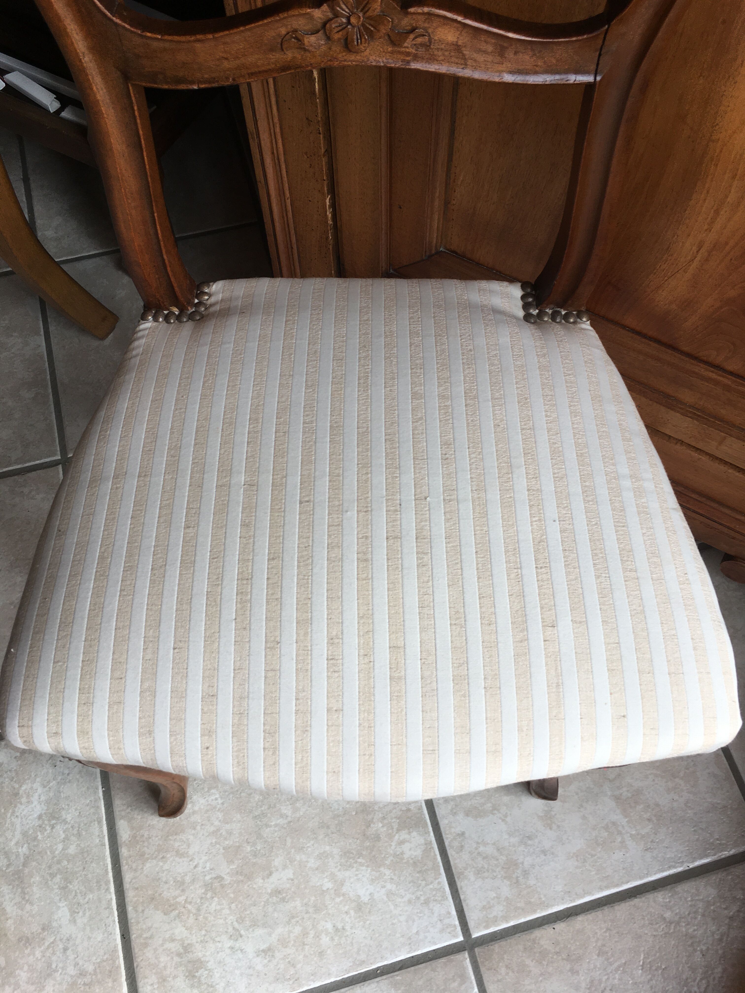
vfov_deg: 61.7
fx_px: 832
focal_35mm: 29
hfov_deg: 48.2
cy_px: 496
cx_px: 372
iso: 25
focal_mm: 4.15
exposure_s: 1/127
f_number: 2.2
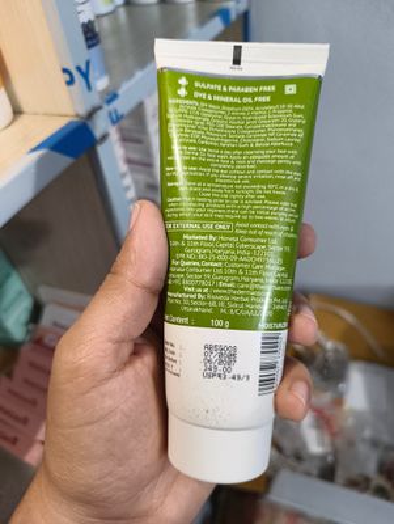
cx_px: 197
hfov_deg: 56.9
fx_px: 363
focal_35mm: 24
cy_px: 262
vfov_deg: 71.5
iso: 1118
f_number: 1.87
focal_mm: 5.56
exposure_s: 1/50
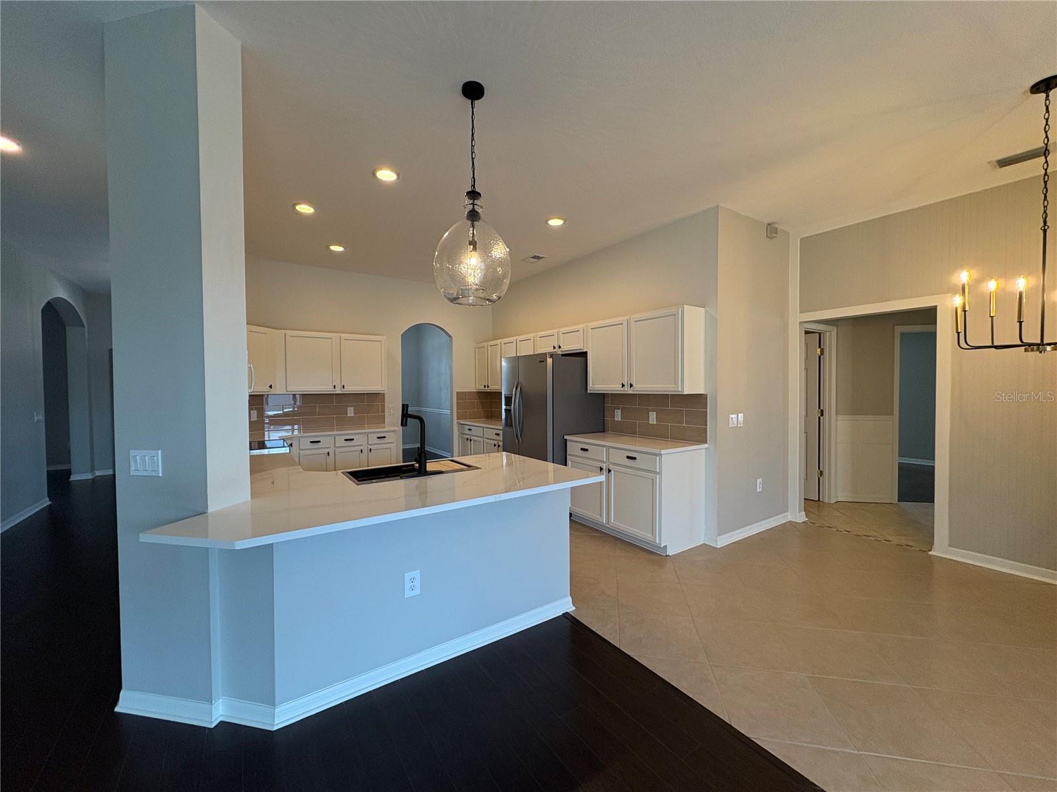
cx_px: 528
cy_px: 396
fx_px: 427
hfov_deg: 102.1
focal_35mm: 14
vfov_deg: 85.7
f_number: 2.2
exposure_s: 1/120
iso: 160
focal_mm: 2.22
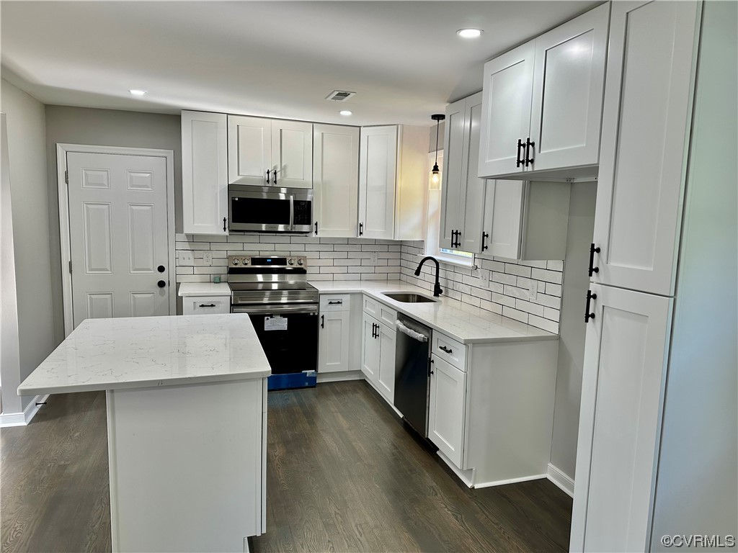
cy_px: 276
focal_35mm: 24
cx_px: 369
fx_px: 512
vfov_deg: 56.8
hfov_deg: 71.6
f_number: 1.78
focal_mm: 6.86
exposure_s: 1/120
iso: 100
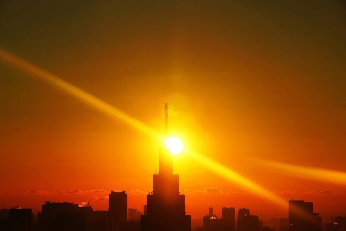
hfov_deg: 13.0
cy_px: 116
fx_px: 1513
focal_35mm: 158
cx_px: 173
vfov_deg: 8.7
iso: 100
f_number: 13
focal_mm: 105
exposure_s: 1/500
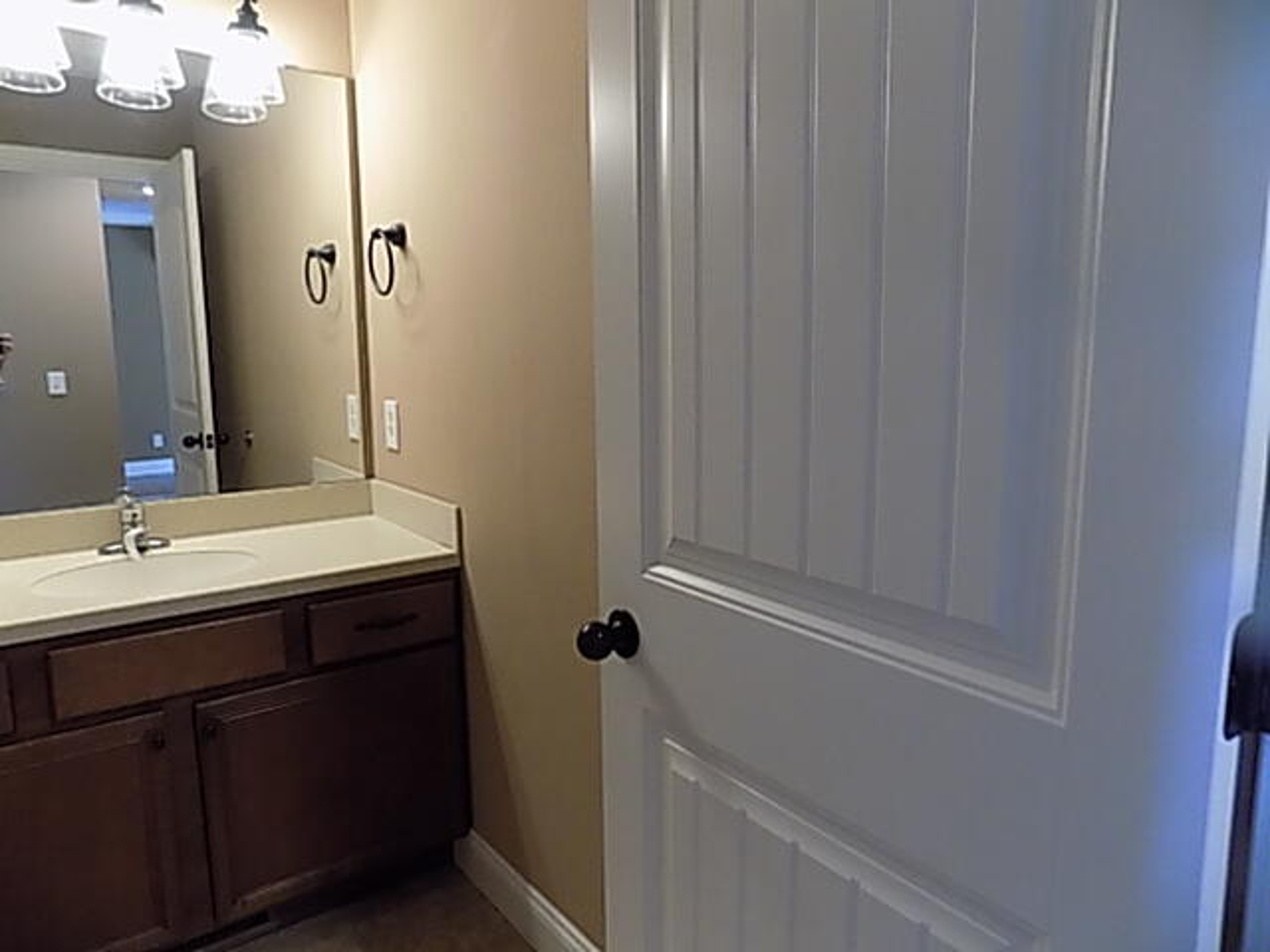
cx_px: 635
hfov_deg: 73.9
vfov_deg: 58.9
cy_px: 476
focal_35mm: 23
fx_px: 844
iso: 400
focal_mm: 4
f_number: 3.1
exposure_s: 1/20
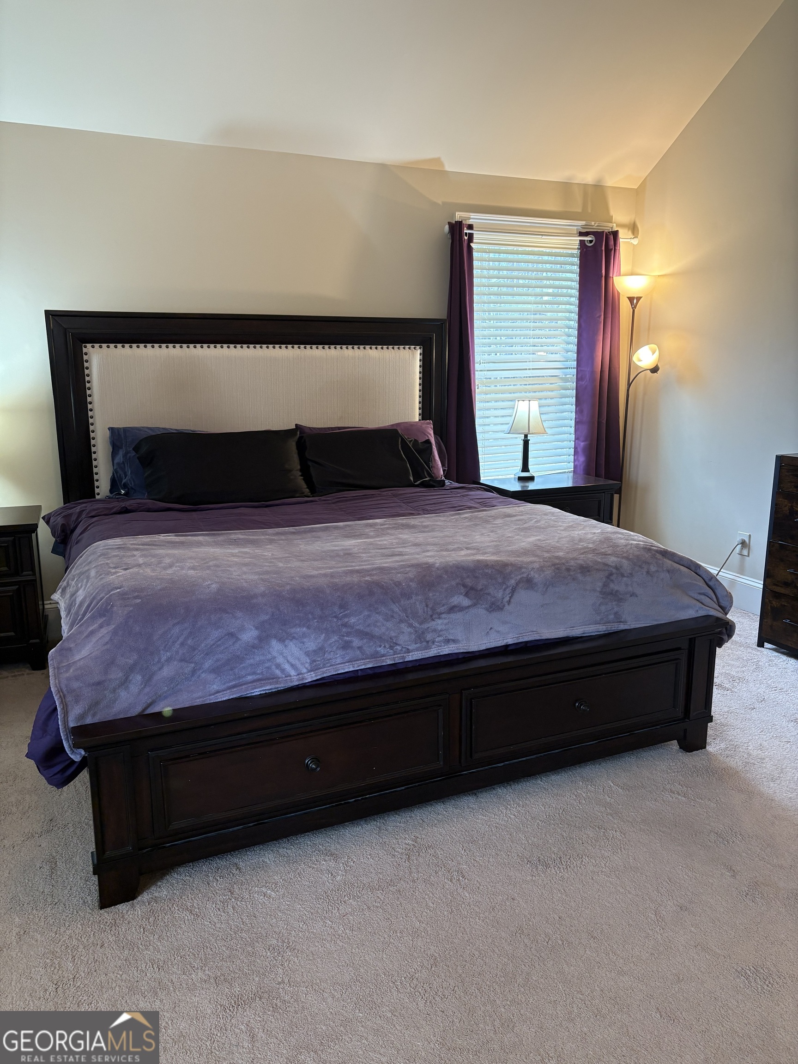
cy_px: 532
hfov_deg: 53.1
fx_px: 799
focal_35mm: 26
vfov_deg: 67.3
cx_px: 399
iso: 125
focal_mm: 5.96
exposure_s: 1/60
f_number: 1.6
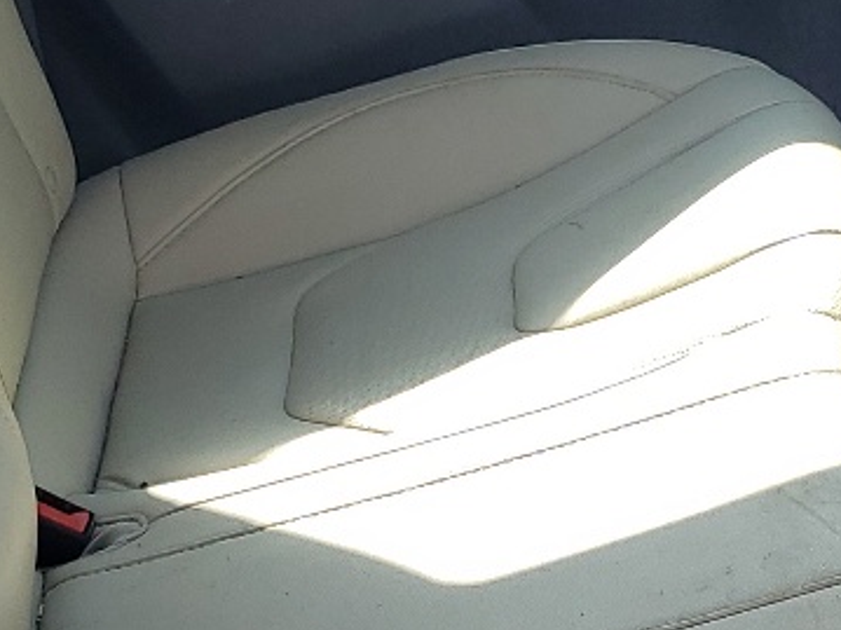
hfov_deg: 17.0
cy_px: 602
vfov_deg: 12.6
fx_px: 2817
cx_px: 384
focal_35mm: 116
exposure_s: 1/667
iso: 50
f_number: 1.5
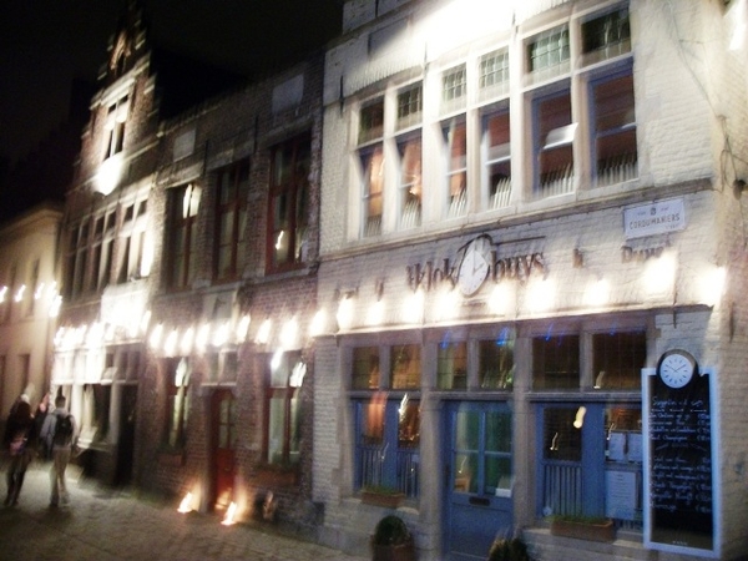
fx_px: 691
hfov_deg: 56.8
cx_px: 374
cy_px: 280
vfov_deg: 44.2
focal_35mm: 32
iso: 160
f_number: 2.9
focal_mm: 5.7
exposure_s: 1/3.2
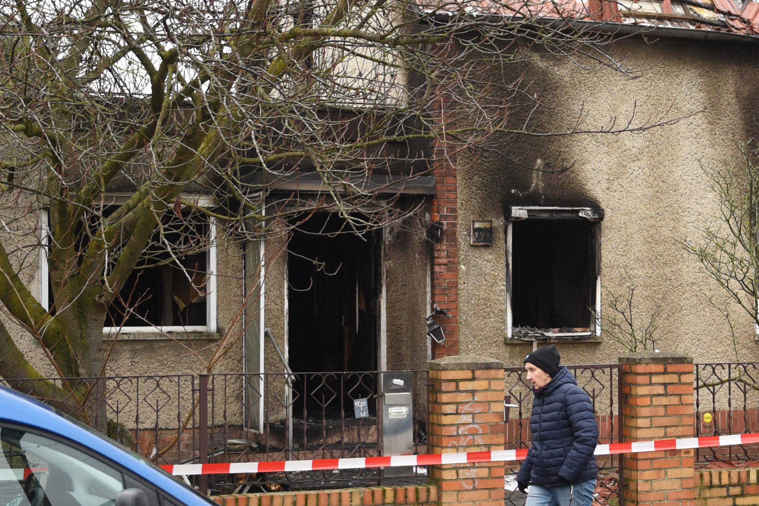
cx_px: 716
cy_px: 260
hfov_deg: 21.5
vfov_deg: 14.9
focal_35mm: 92
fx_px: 1940
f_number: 2.8
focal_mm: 38
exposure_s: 1/400
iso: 500
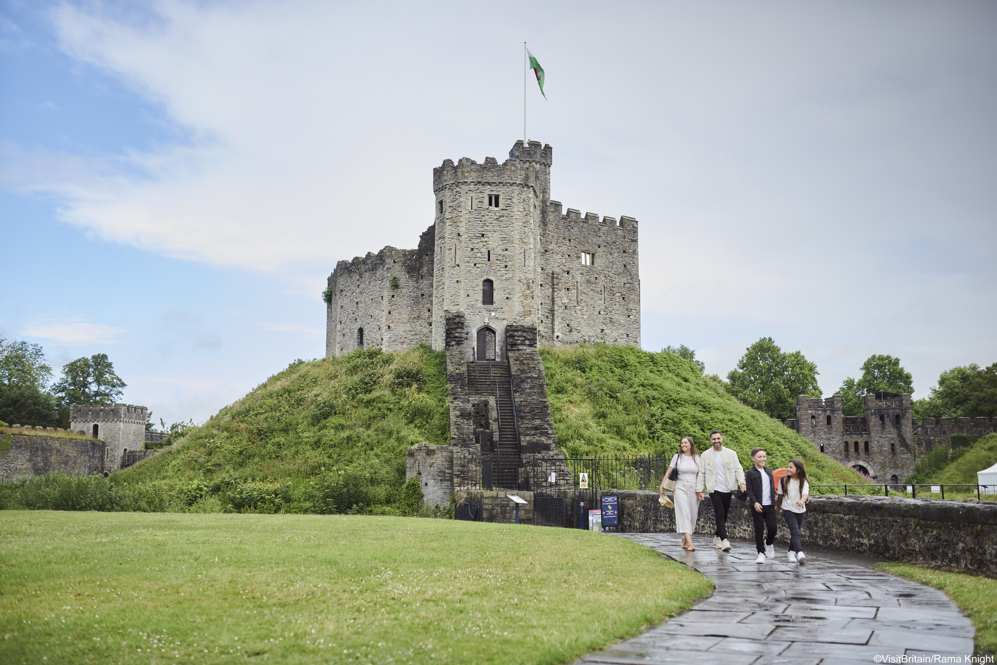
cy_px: 332
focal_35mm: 35
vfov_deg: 37.9
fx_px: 969
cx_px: 498
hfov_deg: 54.4
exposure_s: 1/1000
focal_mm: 35
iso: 125
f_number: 2.2
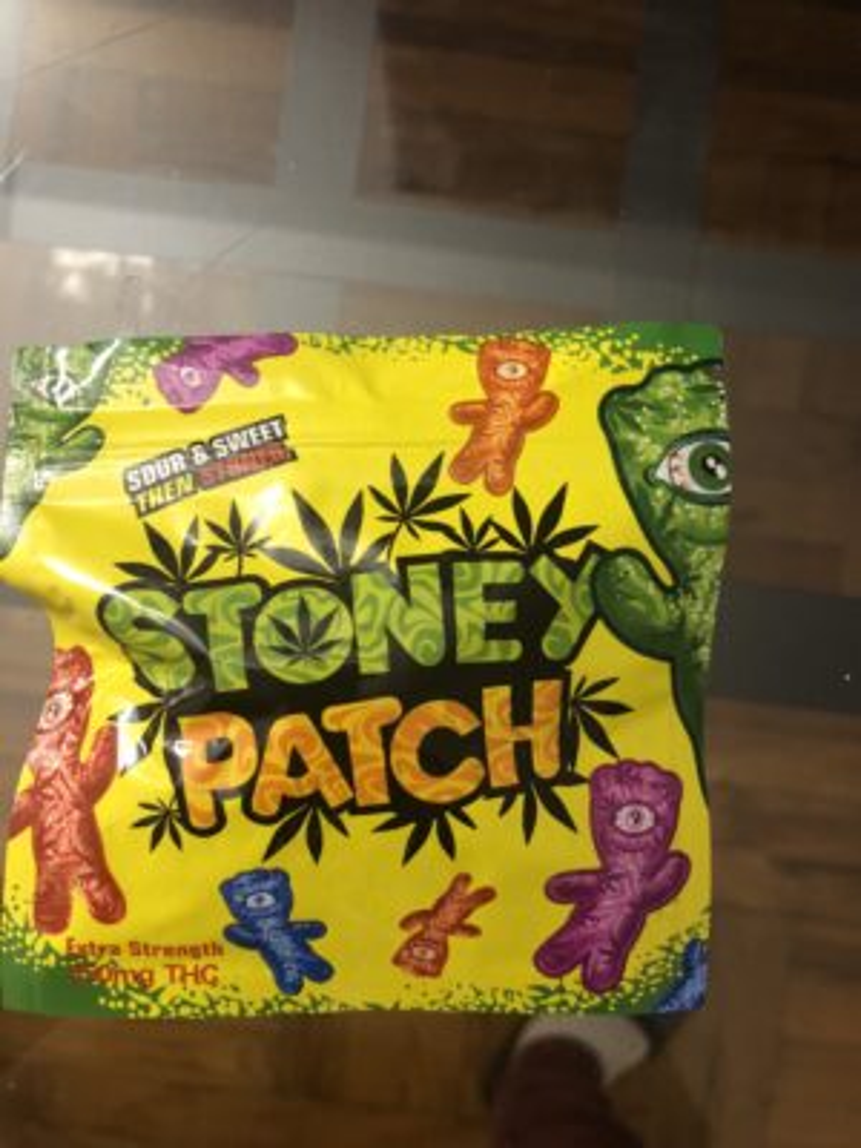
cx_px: 430
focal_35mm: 28
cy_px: 574
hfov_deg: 49.7
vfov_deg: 63.4
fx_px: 929
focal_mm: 4
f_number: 1.8
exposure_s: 1/11
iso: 100
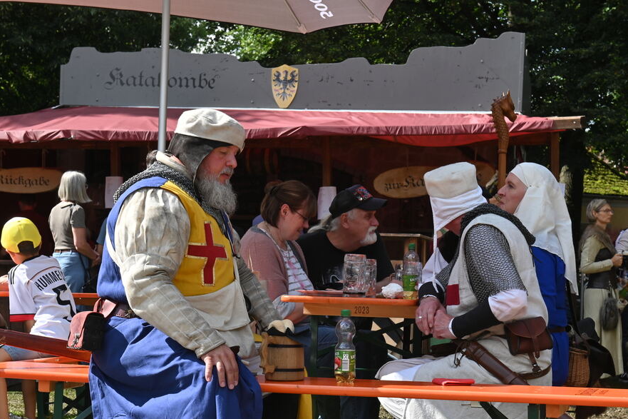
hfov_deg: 25.7
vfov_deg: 17.2
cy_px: 279
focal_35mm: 79
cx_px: 346
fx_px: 1378
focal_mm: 58
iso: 200
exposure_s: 1/125
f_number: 10
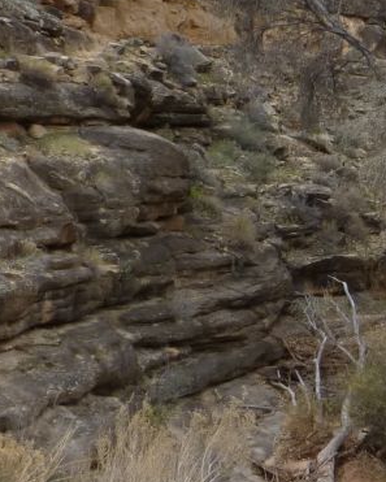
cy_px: 94
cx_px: 328
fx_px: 1299
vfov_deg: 20.8
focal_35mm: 91
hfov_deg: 16.7
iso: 100
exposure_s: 1/60
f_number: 8
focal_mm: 4.8
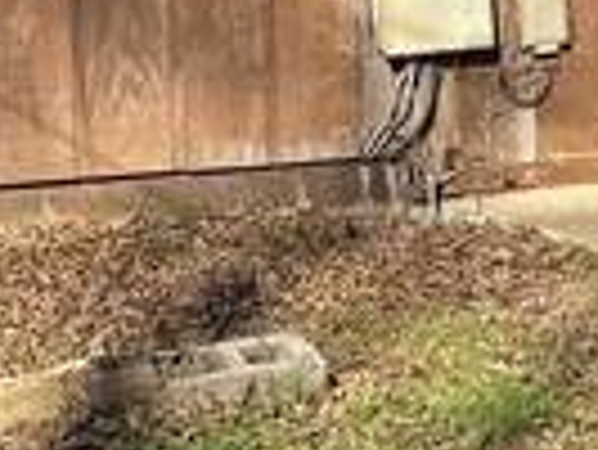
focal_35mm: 185
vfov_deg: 8.0
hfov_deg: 9.2
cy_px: 9
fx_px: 3199
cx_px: 1601
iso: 80
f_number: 1.78
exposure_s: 1/2169
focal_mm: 6.76
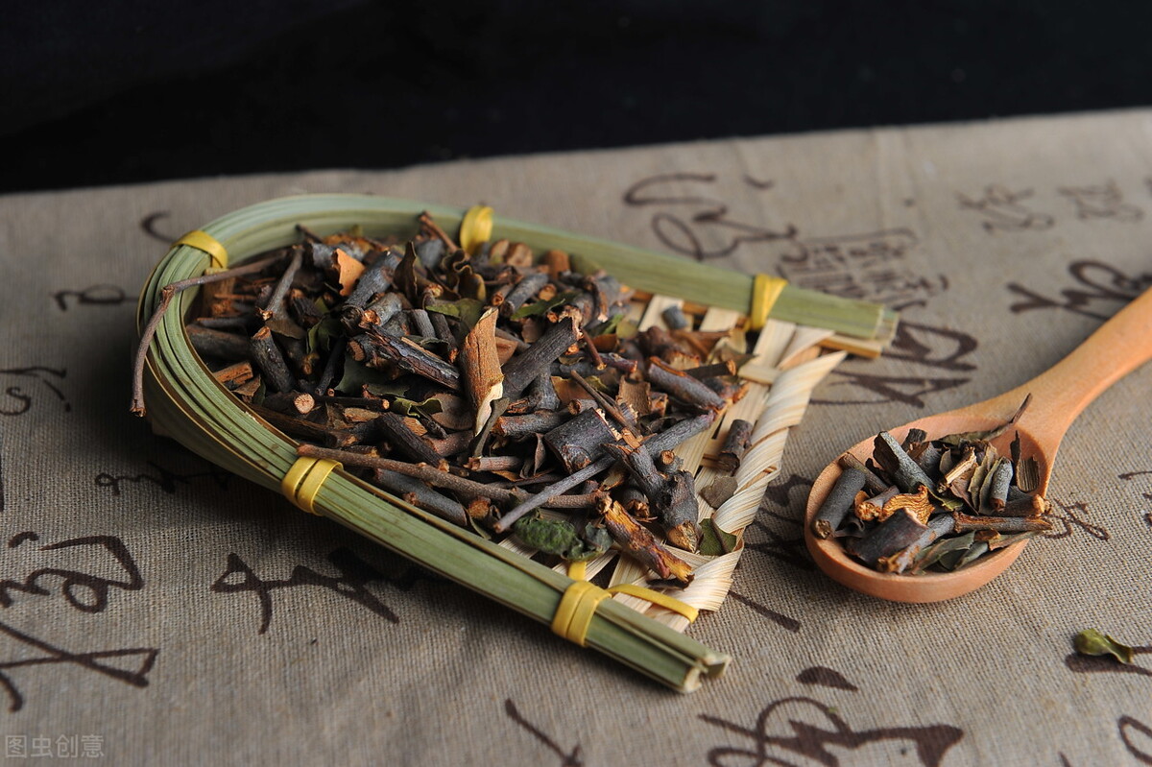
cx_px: 576
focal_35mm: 62
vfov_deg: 21.9
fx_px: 1983
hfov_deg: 32.4
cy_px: 384
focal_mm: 62
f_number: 8
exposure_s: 1/100
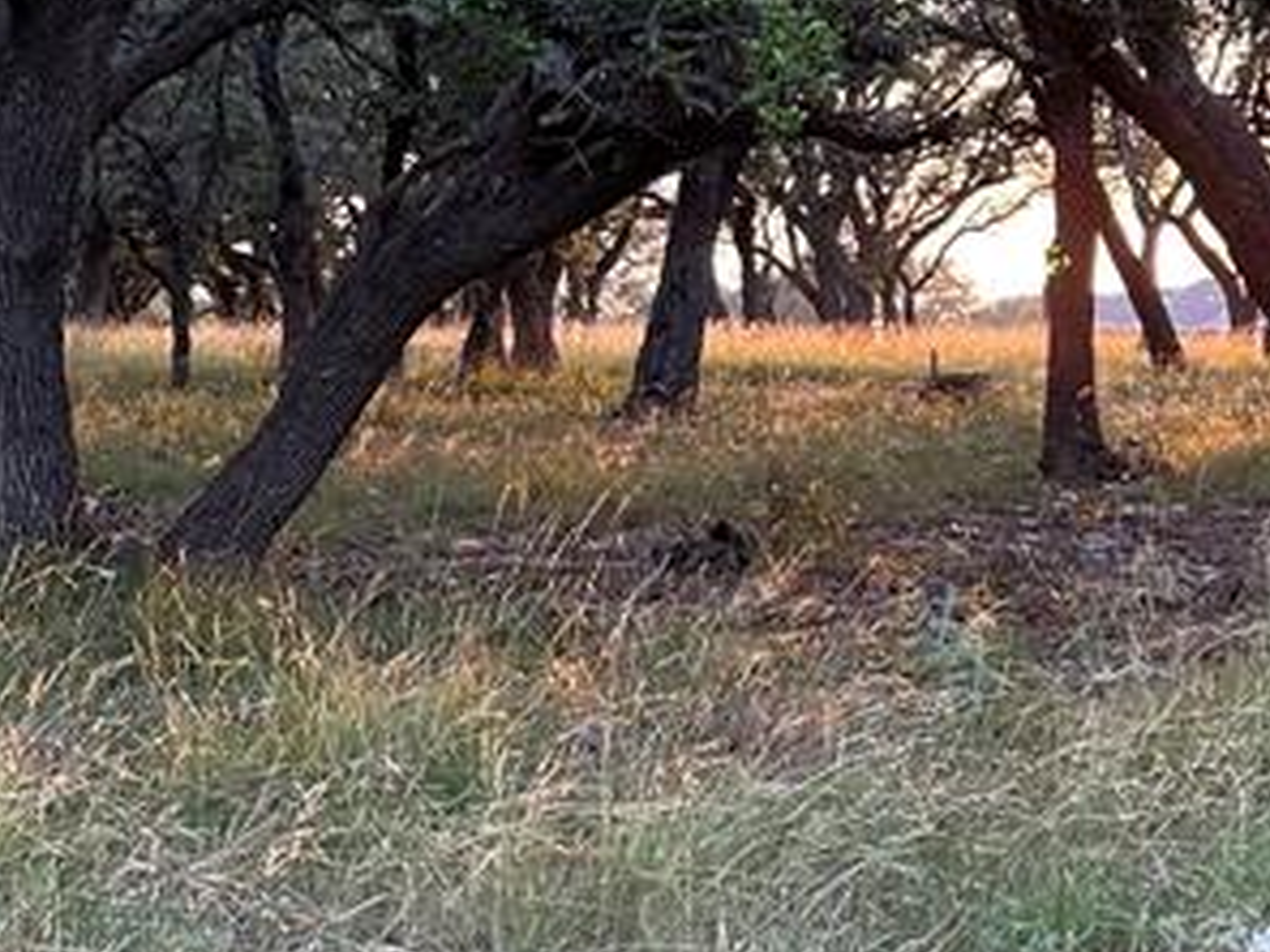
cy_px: 176
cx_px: 1352
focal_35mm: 83
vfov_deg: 17.6
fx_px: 3045
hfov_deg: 22.4
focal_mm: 6.86
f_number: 1.78
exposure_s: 1/158
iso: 100
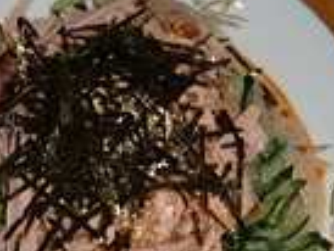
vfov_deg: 18.5
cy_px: 214
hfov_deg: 24.5
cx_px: 96
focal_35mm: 79
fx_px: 763
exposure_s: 1/25
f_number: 3.2
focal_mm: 4.3
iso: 64
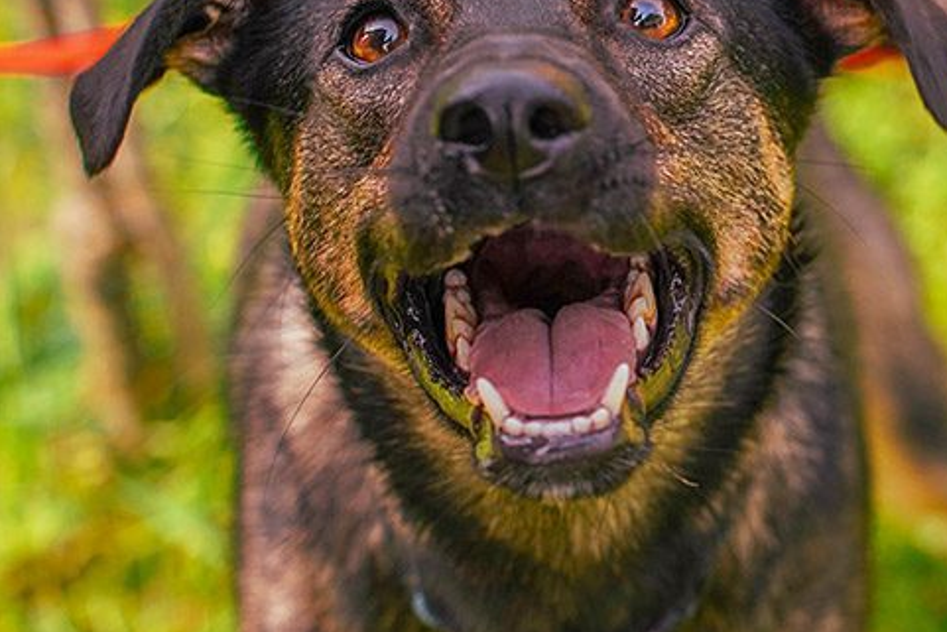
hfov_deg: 13.0
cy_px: 257
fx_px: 4105
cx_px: 982
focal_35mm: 156
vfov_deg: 8.8
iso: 640
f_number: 4
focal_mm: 75
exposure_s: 1/2000
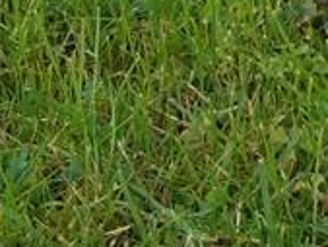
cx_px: 650
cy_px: -447
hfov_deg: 9.0
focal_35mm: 207
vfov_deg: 6.6
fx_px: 1963
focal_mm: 5.8
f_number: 2.6
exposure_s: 1/80
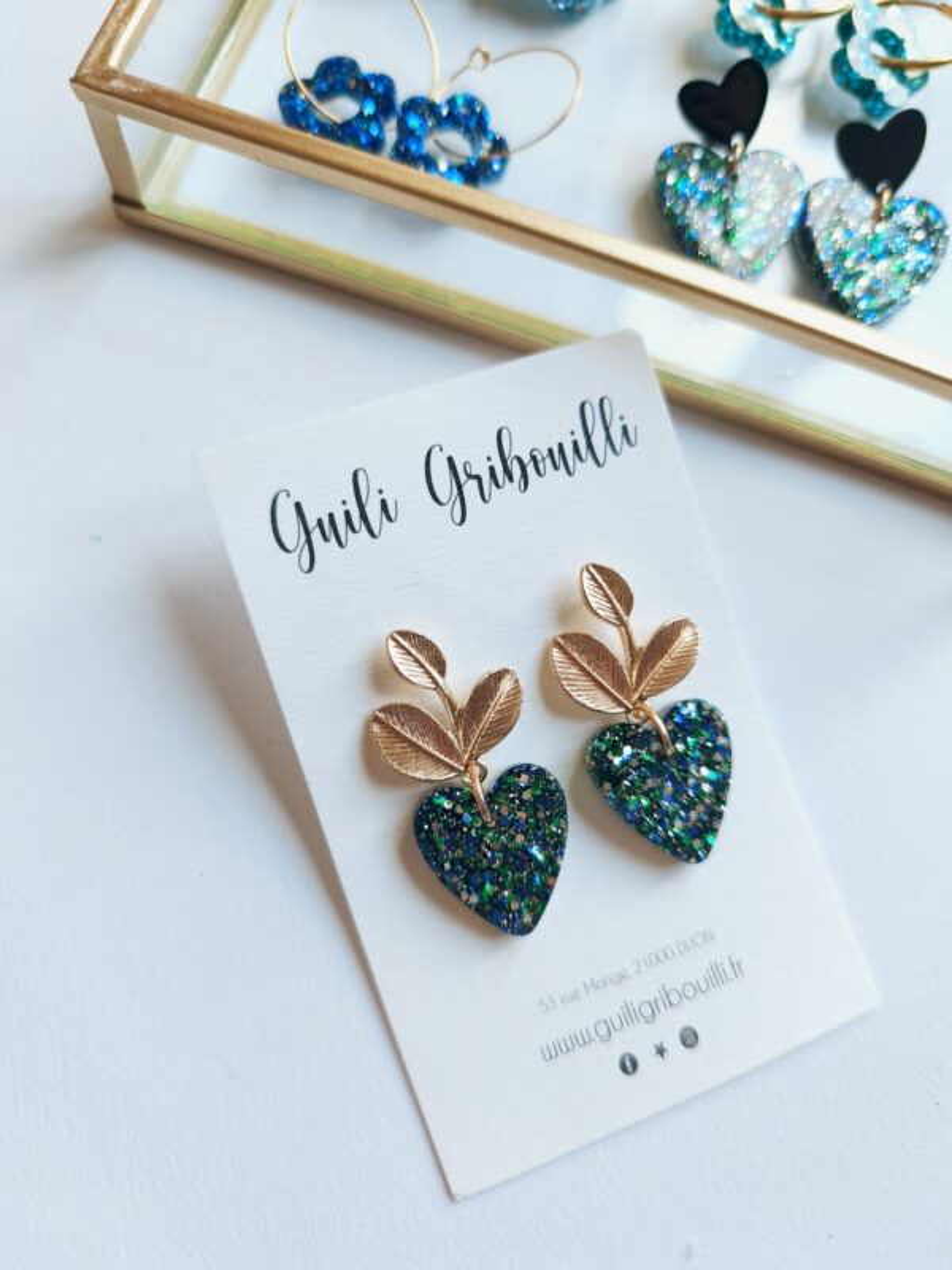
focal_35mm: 23
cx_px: 476
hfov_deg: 58.9
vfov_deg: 73.9
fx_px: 843
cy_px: 635
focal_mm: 6.18
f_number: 1.65
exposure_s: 1/50
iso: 400
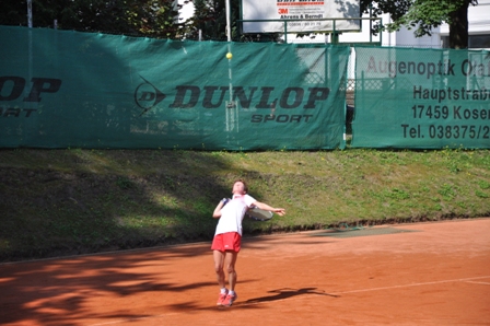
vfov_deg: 9.9
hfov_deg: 14.9
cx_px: 245
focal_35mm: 138
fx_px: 1877
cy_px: 163
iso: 400
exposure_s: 1/1600
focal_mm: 92
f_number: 5.6
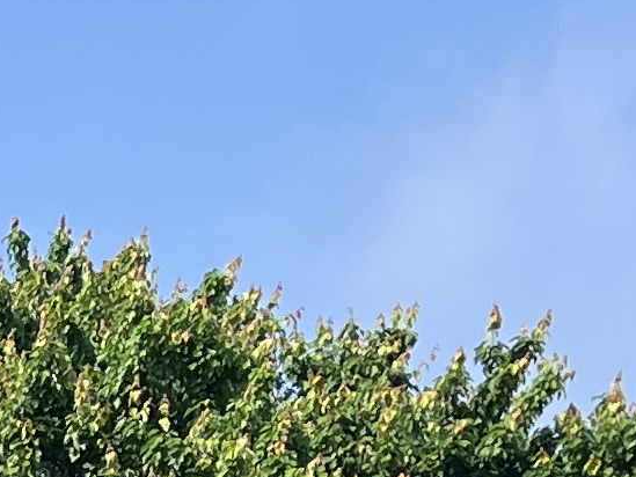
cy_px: 1245
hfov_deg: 9.4
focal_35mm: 191
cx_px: -805
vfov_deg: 7.2
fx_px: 3510
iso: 50
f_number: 1.6
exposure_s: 1/2024
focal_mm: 5.1
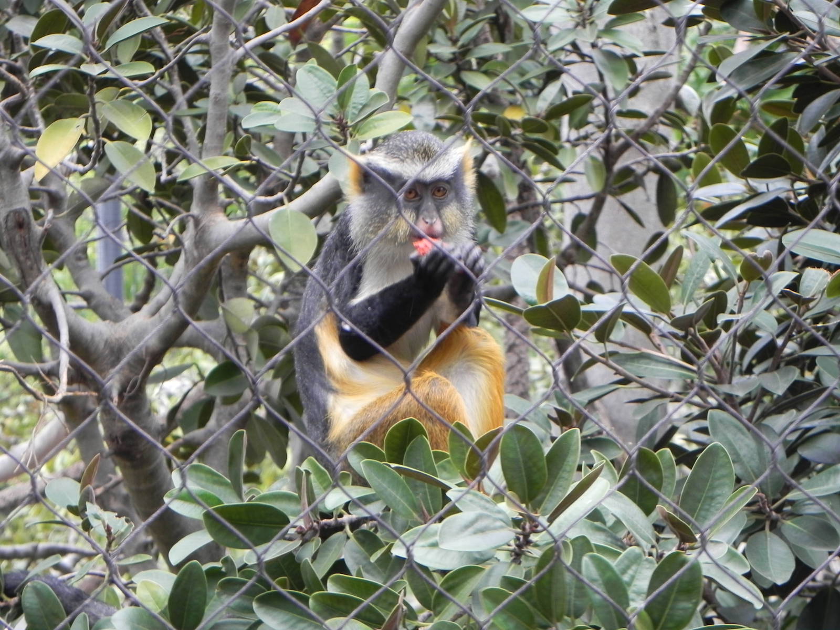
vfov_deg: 10.3
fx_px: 3494
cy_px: 315
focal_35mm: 144
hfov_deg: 13.7
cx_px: 420
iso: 160
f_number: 4.5
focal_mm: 25.7
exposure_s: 1/38.5
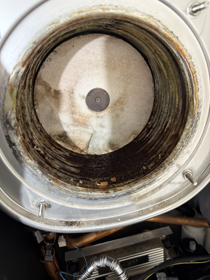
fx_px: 194
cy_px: 140
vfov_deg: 71.6
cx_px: 105
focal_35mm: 24
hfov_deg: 56.8
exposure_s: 1/51
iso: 800
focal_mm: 6.76
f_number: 1.78
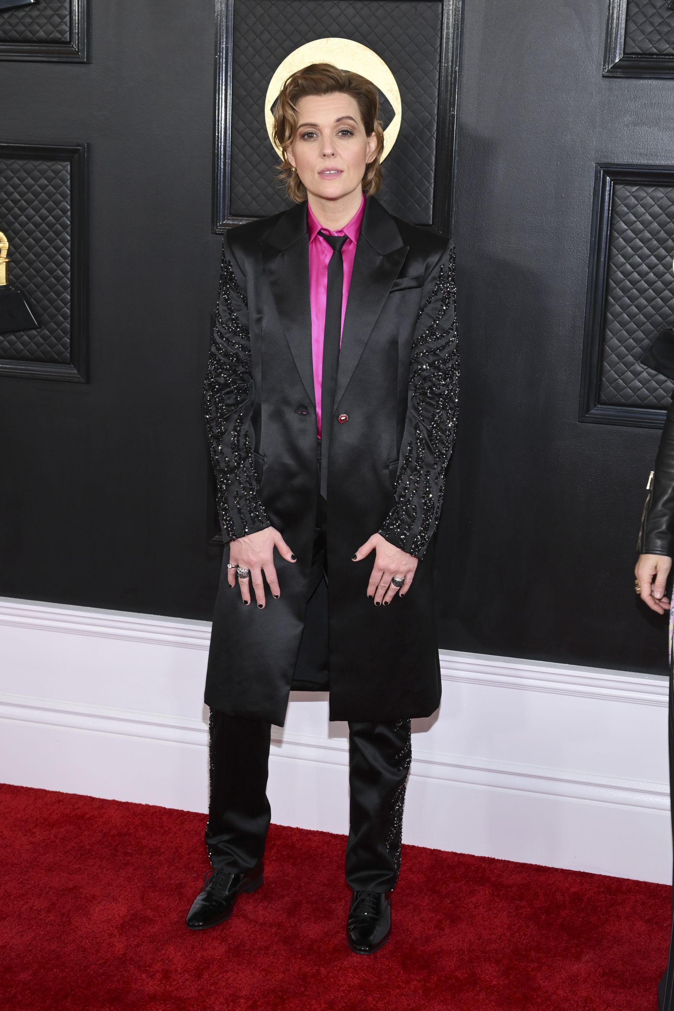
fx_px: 1207
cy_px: 506
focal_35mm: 43
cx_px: 337
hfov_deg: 31.2
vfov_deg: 45.4
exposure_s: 1/125
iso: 1000
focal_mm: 43
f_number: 5.6
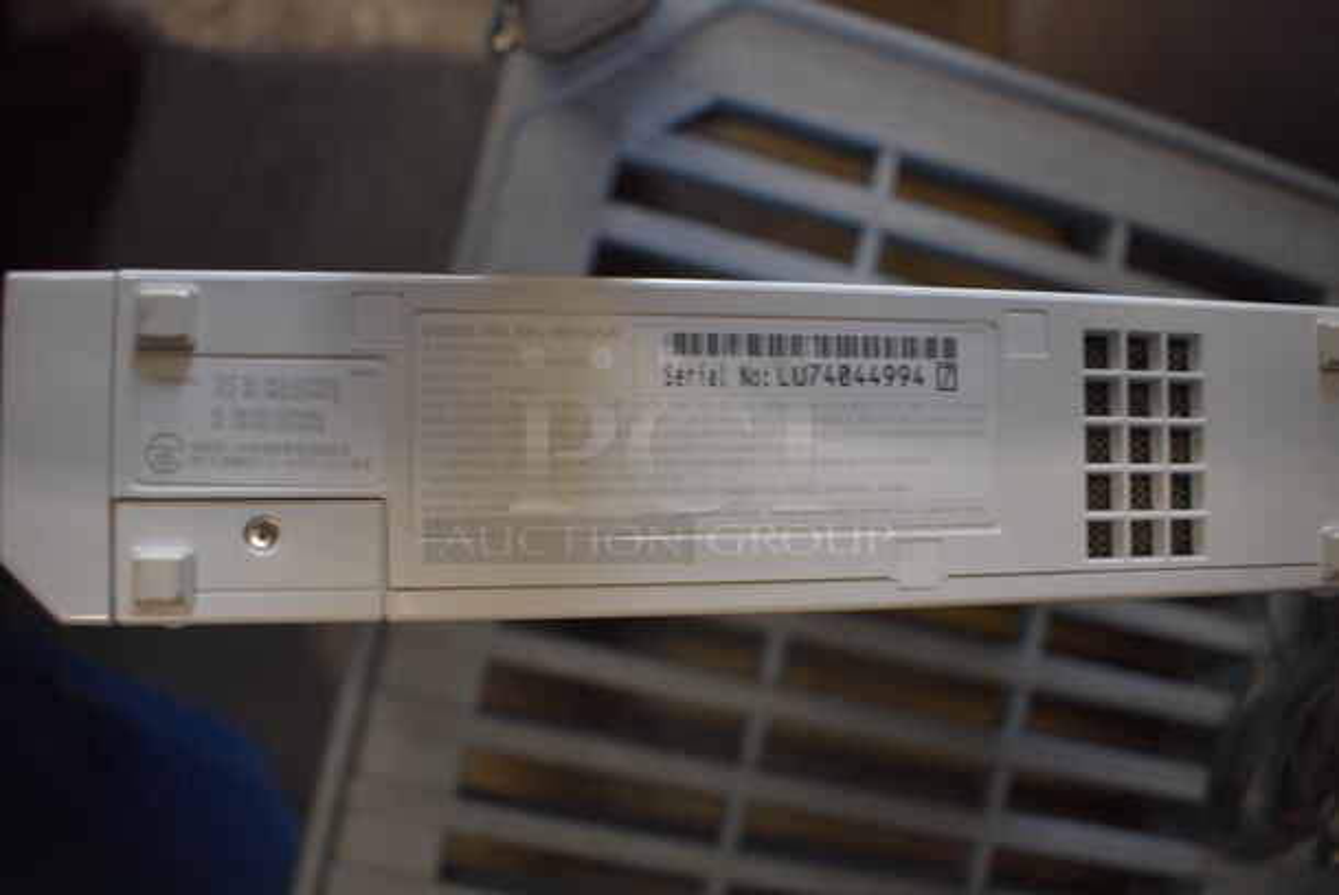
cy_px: 448
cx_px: 670
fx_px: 1005
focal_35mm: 27
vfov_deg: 48.0
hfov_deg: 67.3
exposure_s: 1/60
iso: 800
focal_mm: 18
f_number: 4.5
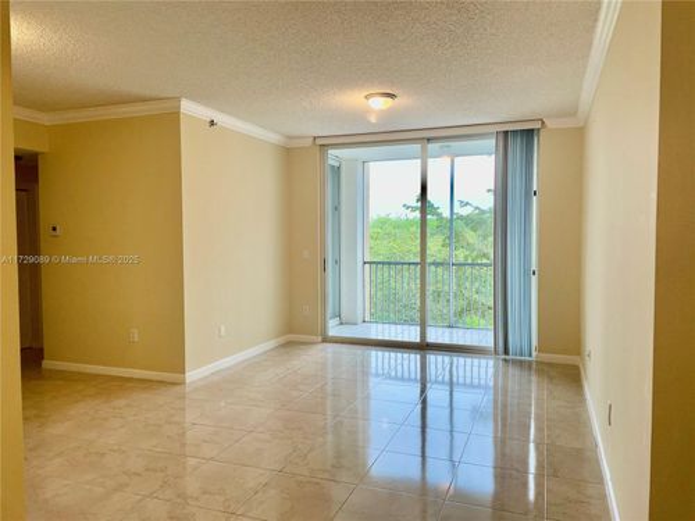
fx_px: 522
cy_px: 260
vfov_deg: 53.1
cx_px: 348
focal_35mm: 26
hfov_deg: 67.3
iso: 100
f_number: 1.6
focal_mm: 4.2
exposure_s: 1/120
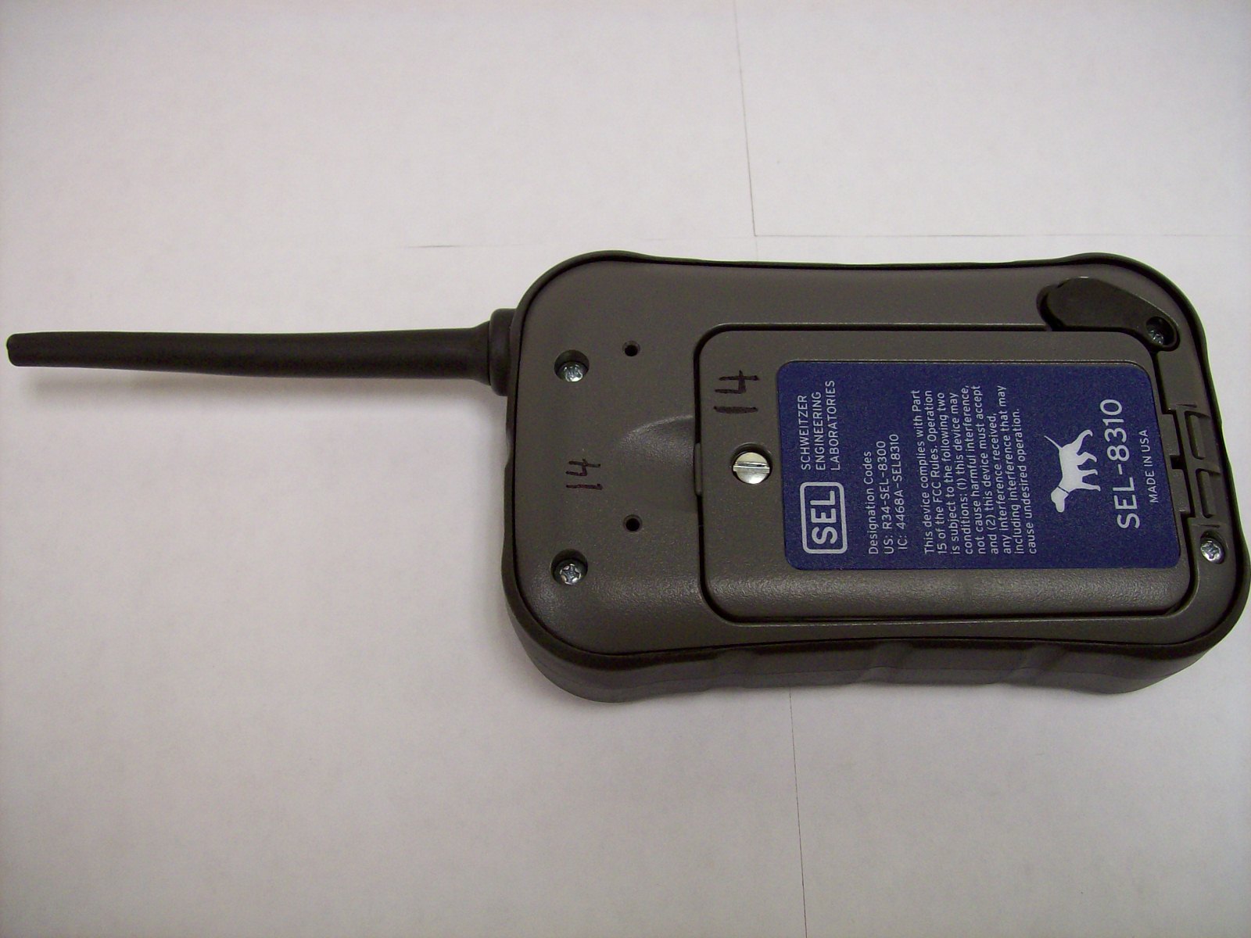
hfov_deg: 51.4
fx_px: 1301
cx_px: 626
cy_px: 469
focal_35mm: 36
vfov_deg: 39.7
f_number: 2.7
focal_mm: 6
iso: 107
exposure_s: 1/32
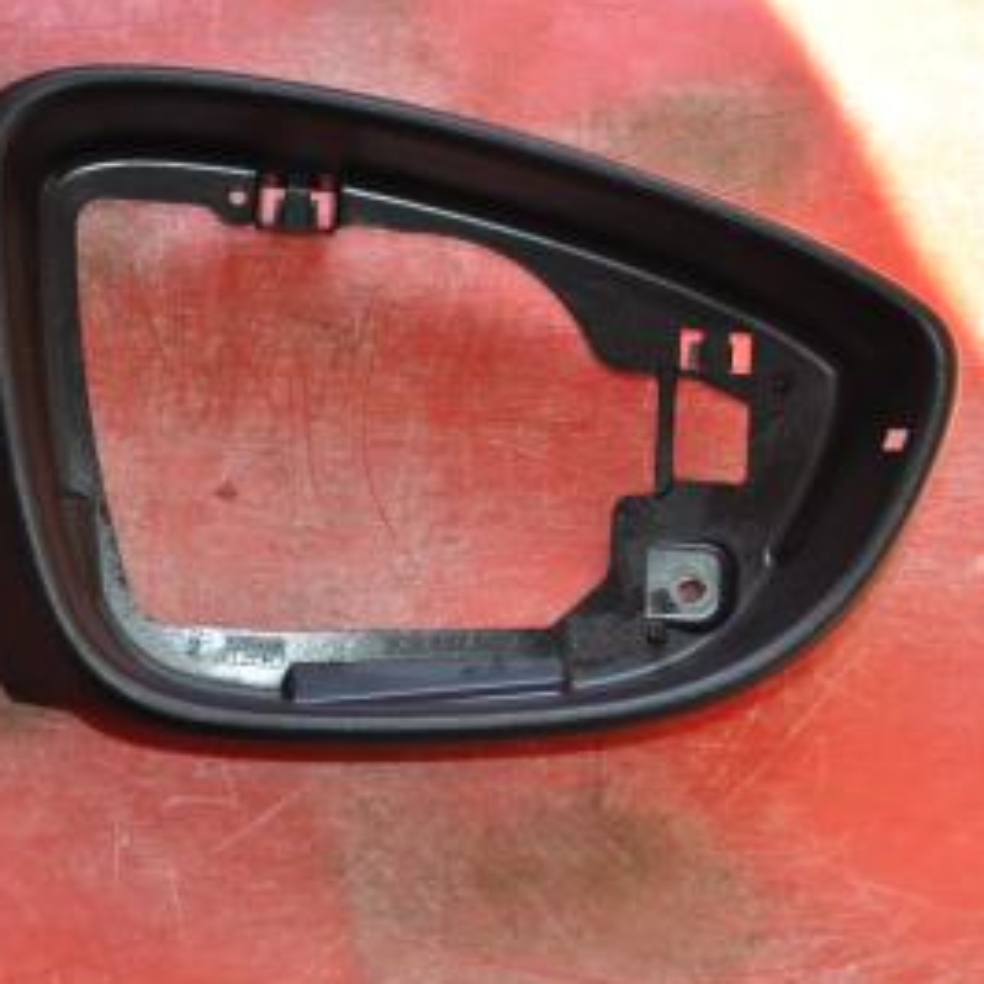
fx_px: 2695
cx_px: 348
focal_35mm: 84
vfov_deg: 20.7
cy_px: 400
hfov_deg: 20.6
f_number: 4.5
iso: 400
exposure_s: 1/160
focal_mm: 35
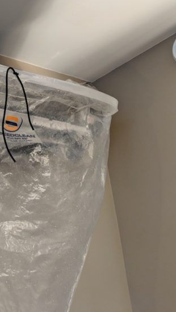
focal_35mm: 41
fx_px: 340
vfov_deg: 49.4
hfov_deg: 26.3
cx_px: -28
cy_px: 153
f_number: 1.8
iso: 269
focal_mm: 4.44
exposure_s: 1/60
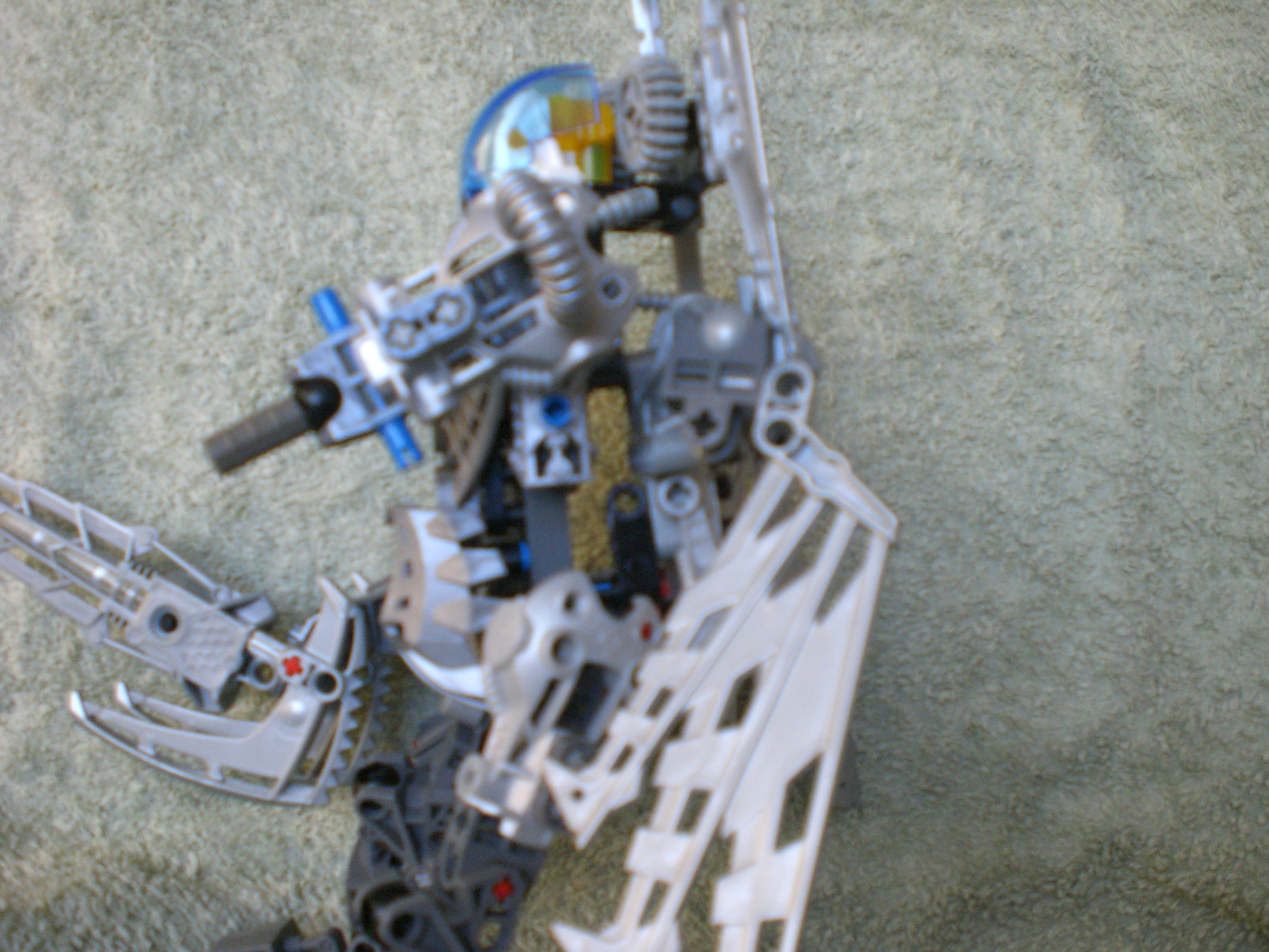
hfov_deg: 49.0
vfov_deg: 37.7
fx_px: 1393
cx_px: 634
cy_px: 476
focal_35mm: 38
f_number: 3.1
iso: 200
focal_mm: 6.3
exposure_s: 1/125
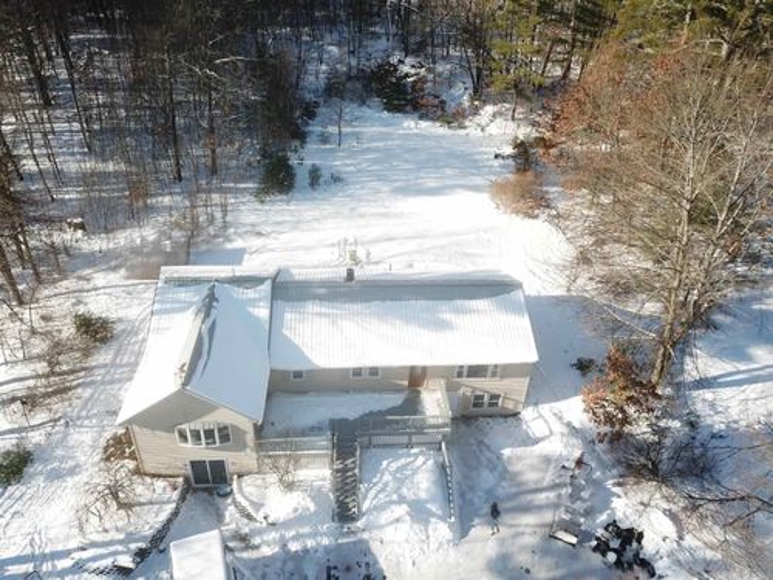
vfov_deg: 53.1
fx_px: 581
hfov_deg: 67.3
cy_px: 290
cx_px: 386
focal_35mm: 26
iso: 400
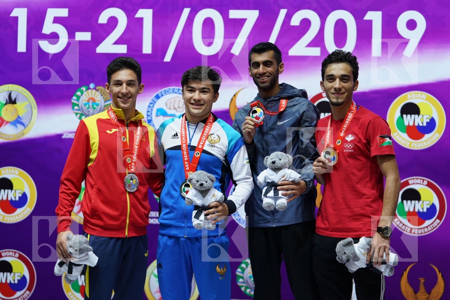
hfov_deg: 19.6
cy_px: 150
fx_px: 1300
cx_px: 225
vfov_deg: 13.2
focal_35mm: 104
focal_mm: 104
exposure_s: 1/250
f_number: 2.8
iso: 640
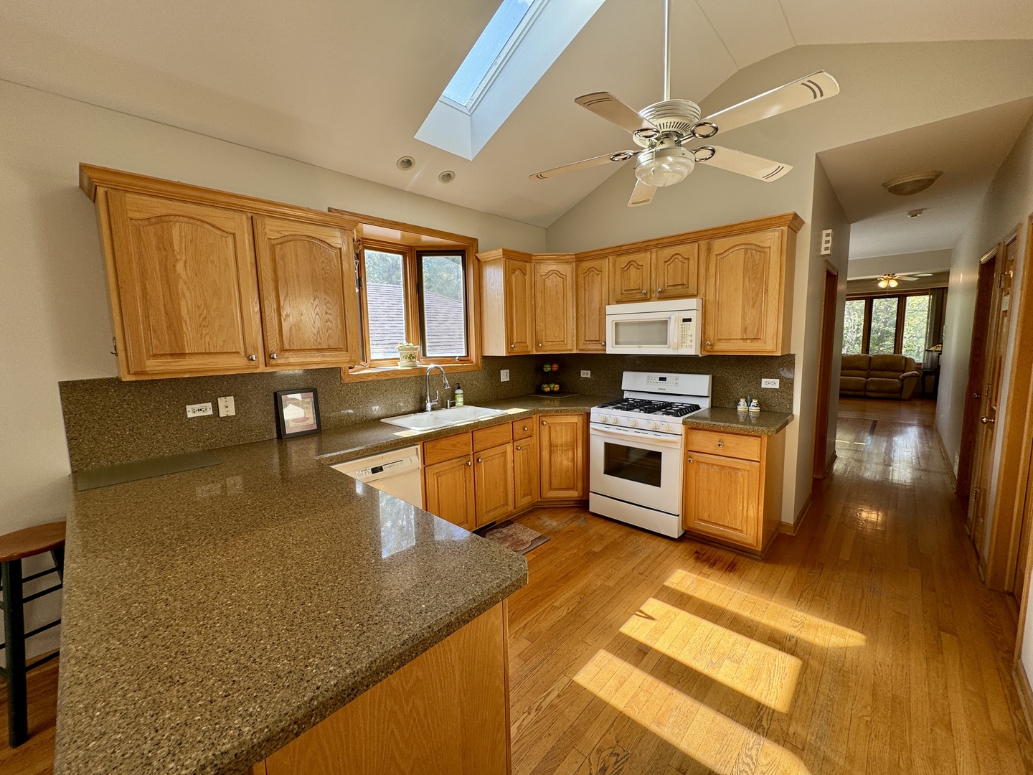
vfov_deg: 85.7
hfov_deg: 102.1
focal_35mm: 14
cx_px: 516
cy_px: 388
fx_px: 418
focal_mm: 2.22
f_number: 2.2
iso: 50
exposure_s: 1/99
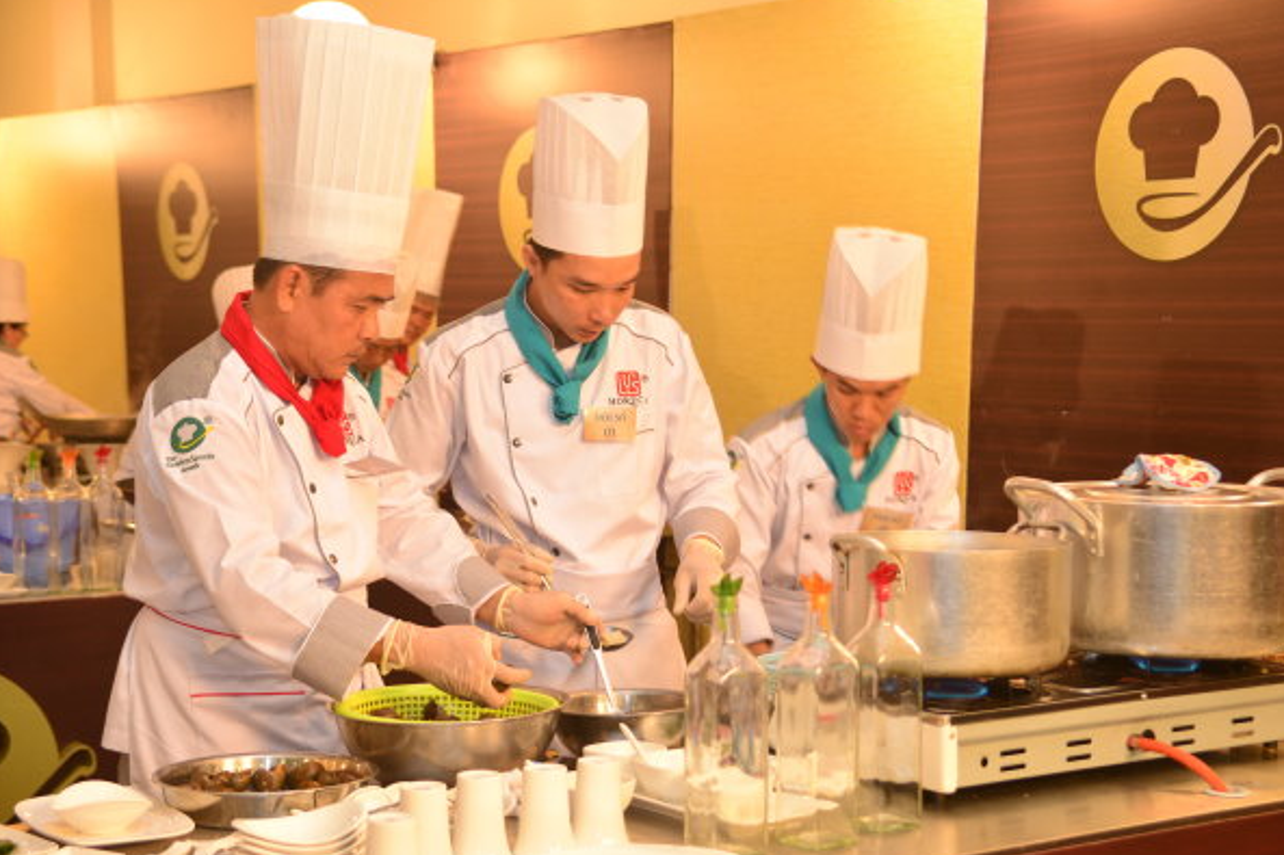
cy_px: 464
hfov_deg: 31.0
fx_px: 2318
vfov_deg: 20.9
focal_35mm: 65
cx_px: 698
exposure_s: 1/50
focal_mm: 58
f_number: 6.3
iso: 500
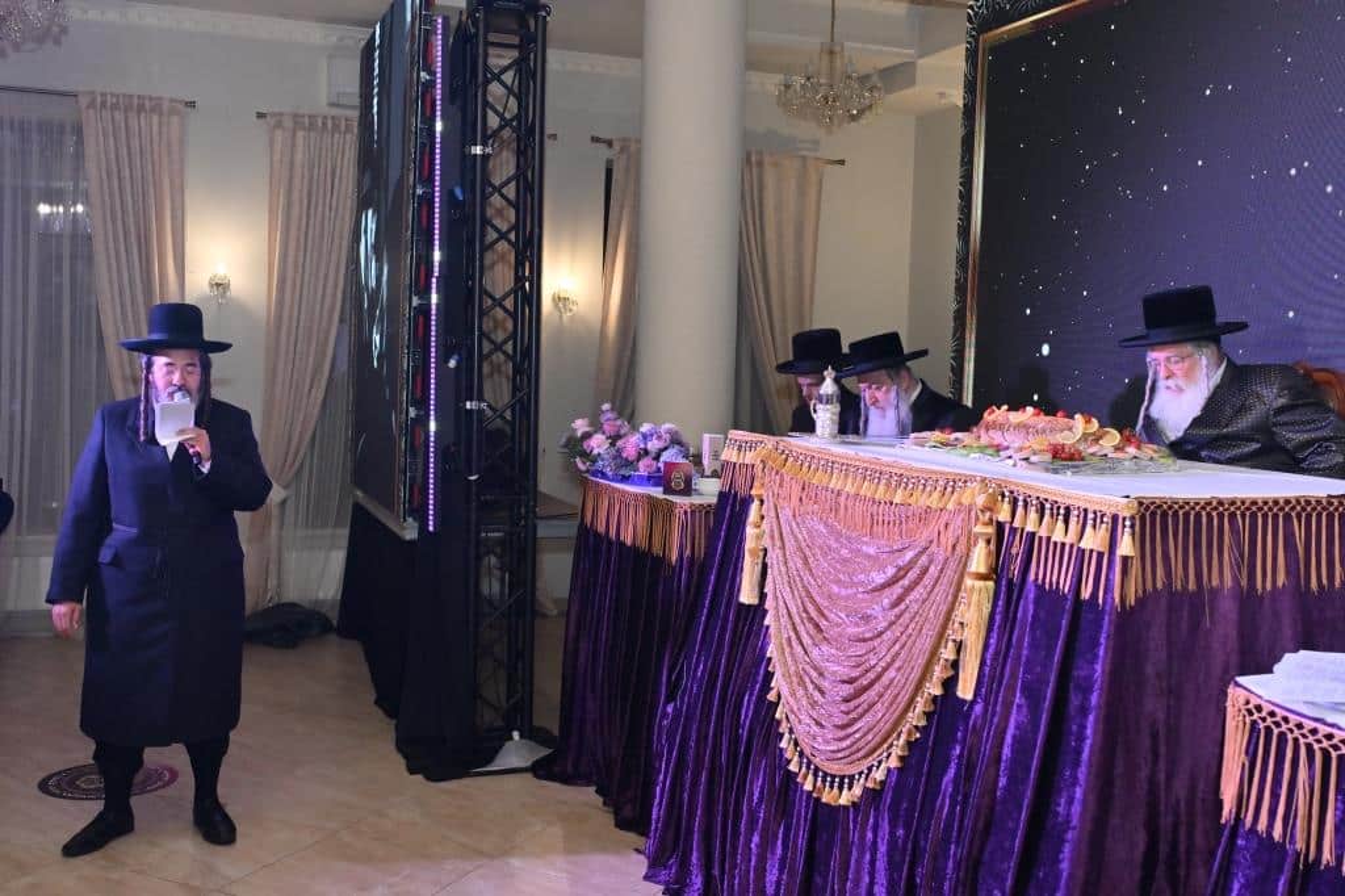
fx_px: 1344
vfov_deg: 36.8
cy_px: 448
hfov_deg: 53.1
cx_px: 672
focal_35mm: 36
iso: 640
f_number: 4
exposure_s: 1/160
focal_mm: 24
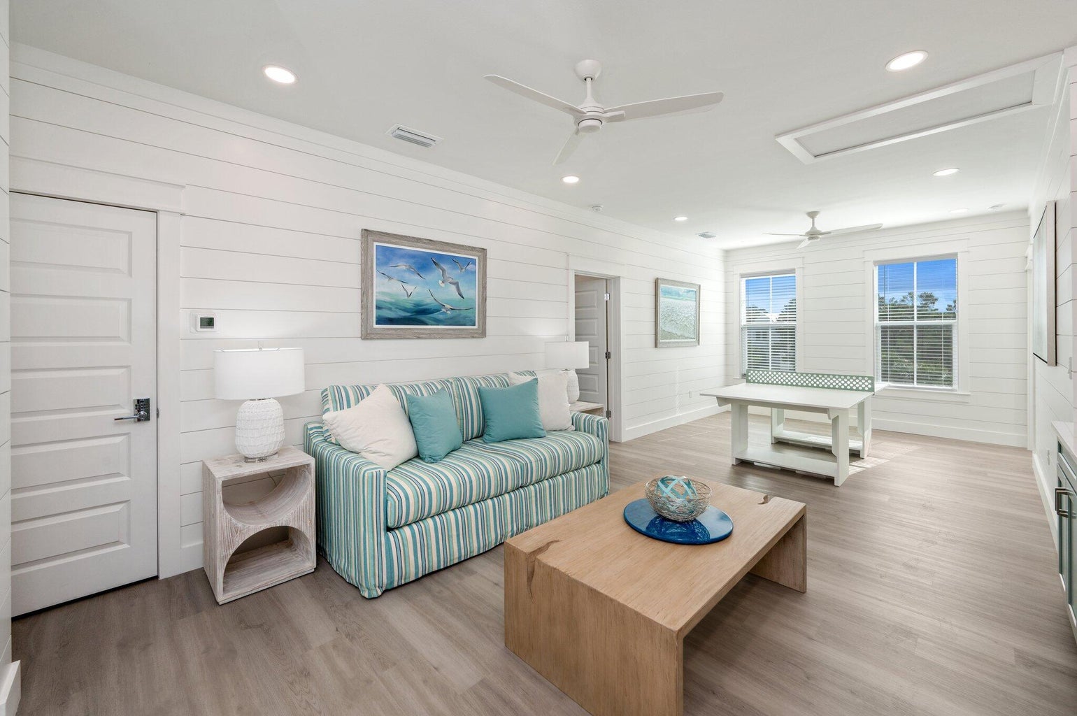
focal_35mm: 14
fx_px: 418
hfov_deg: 104.3
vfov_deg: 81.1
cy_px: 358
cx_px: 538
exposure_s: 1/50
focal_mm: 14
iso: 160
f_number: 9
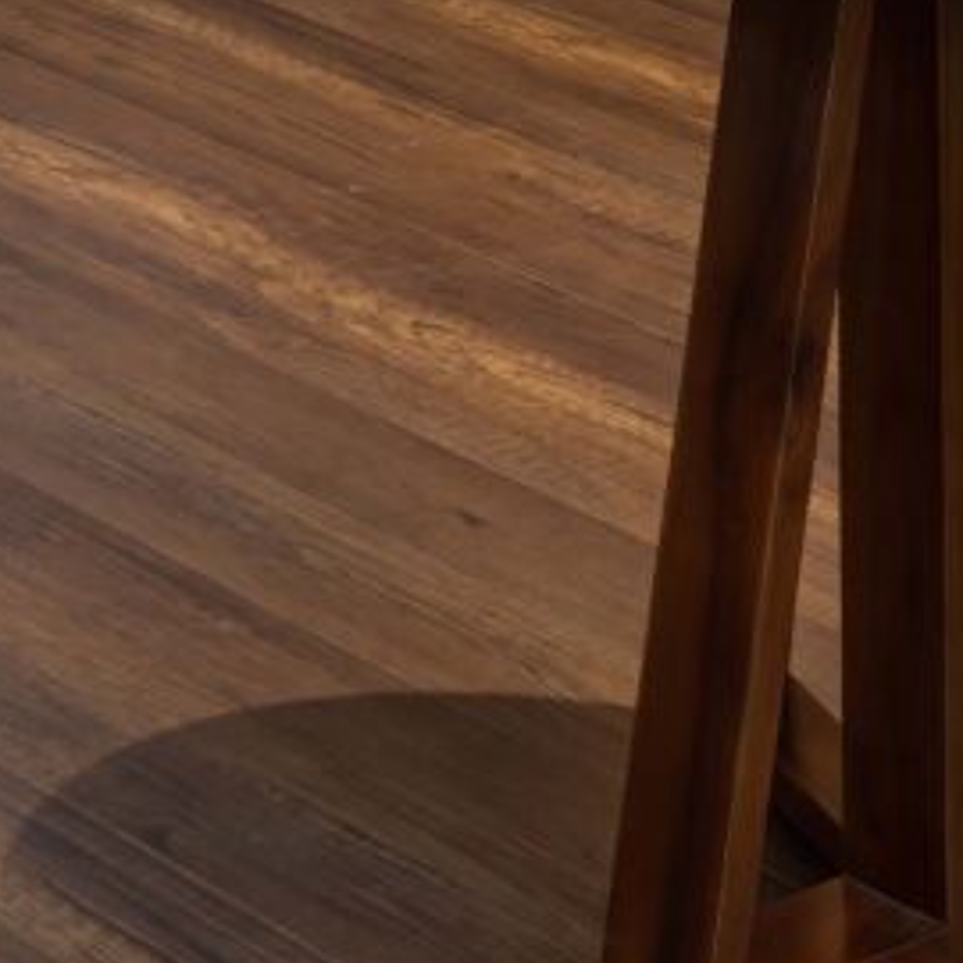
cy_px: -1660
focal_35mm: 137
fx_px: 4312
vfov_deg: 10.3
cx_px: -1962
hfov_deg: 9.7
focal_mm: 17
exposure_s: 1/5
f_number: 11
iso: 100
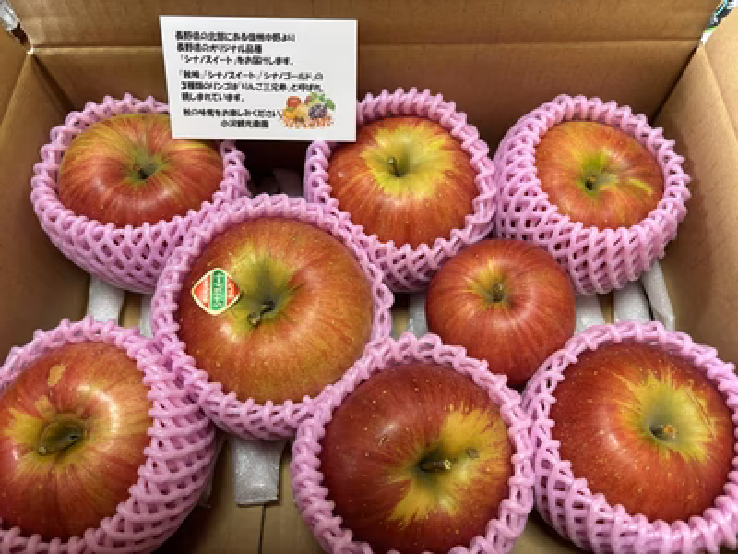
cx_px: 369
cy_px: 277
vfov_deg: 53.1
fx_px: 554
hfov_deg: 67.3
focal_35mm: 26
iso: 125
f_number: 1.6
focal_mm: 5.96
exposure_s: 1/60
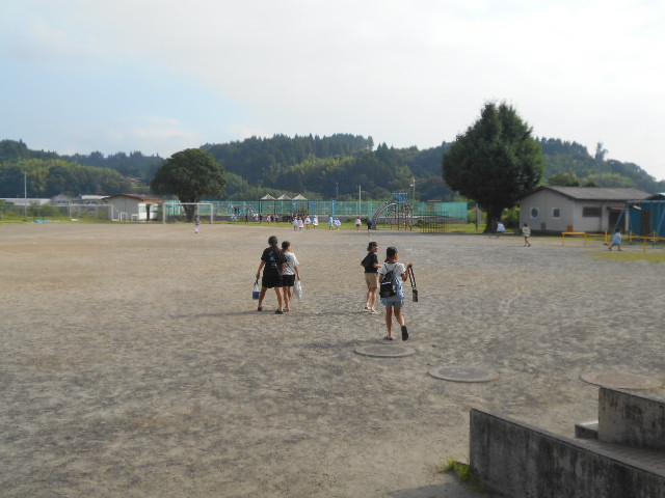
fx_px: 749
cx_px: 332
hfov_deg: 47.9
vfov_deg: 36.8
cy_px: 249
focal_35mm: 39
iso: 80
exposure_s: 1/800
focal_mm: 6.7
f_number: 3.9
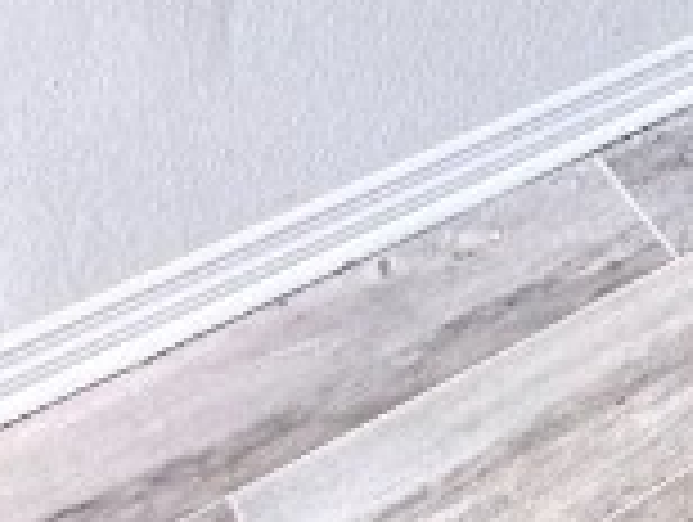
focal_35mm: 93
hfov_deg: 14.2
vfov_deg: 12.0
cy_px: -824
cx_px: 1665
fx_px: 1865
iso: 80
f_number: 2.2
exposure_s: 1/99
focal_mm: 2.22
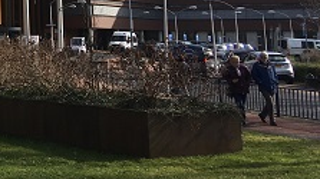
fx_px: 721
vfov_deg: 13.5
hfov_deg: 22.4
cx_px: -98
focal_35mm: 85
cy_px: -74
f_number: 2.2
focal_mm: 4.15
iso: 25
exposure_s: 1/1570
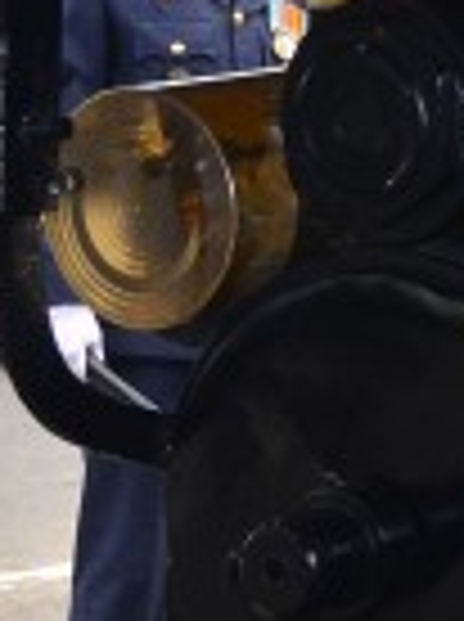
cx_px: 1302
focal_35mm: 213
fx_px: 3819
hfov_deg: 6.5
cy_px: 11
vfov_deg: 9.3
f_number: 7.1
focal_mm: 34
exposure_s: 1/160
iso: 250
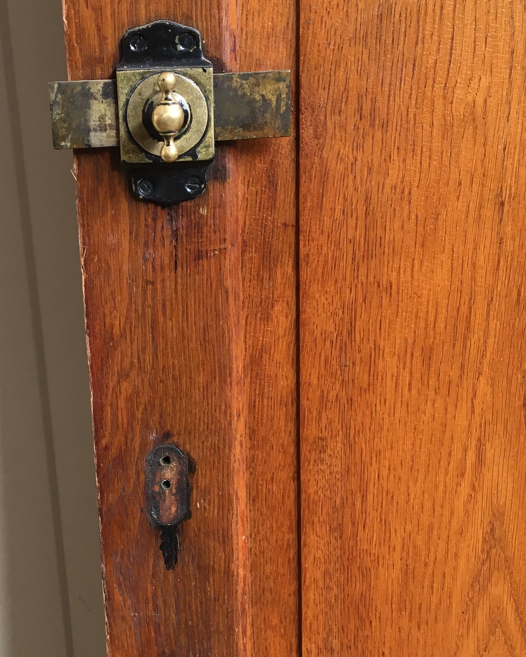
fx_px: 1012
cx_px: 174
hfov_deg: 28.9
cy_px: 356
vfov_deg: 36.0
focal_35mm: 52
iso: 25
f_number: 2.2
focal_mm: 4.15
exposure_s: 1/33
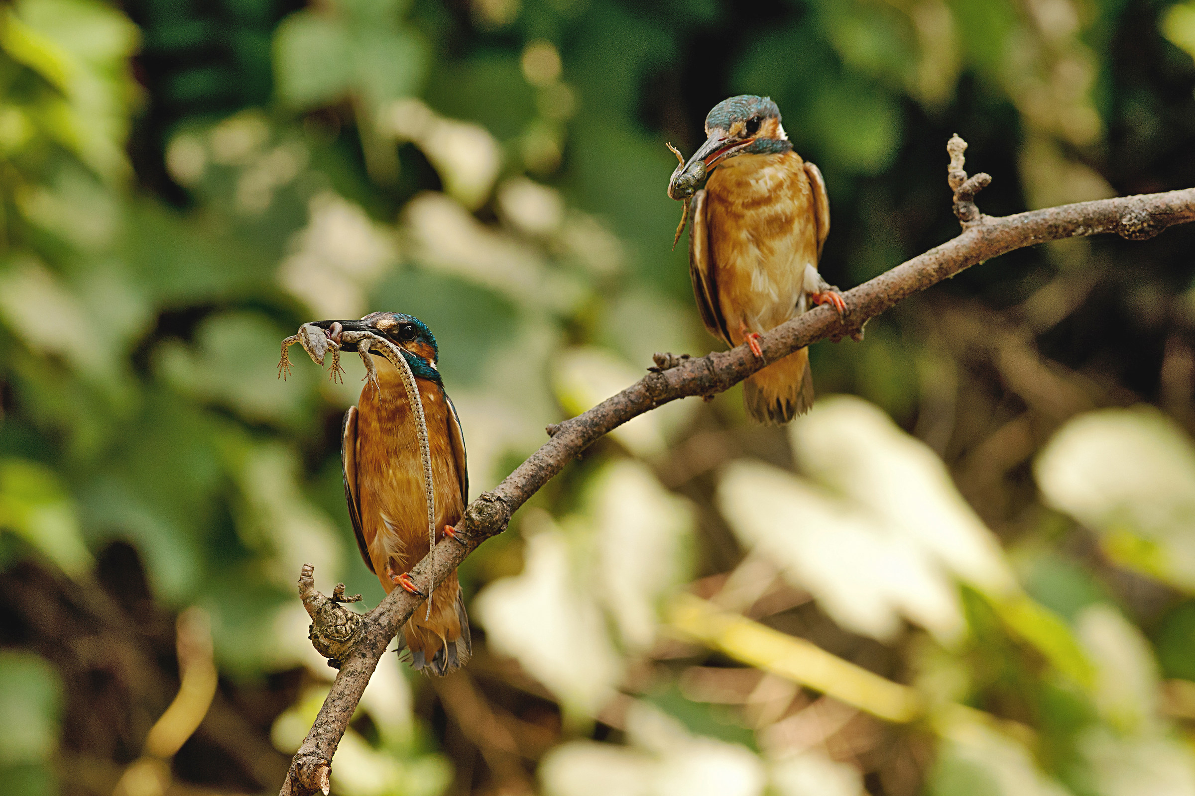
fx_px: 14936
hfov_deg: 4.6
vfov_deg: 3.1
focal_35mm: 450
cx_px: 598
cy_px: 398
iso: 320
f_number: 7.1
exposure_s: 1/200
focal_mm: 300
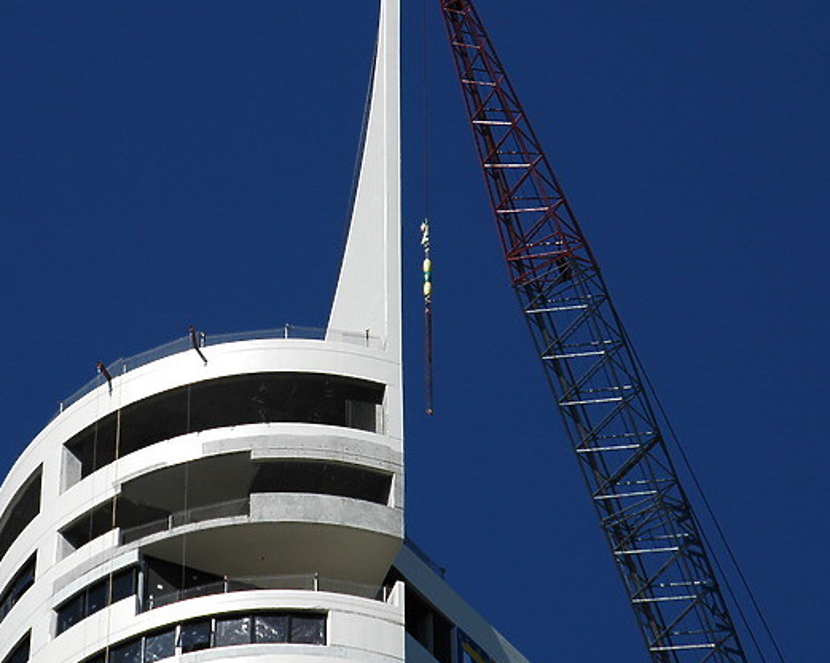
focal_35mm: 248
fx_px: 6088
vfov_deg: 6.2
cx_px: 325
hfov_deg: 7.8
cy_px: 271
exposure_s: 1/1000
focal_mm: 102
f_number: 8
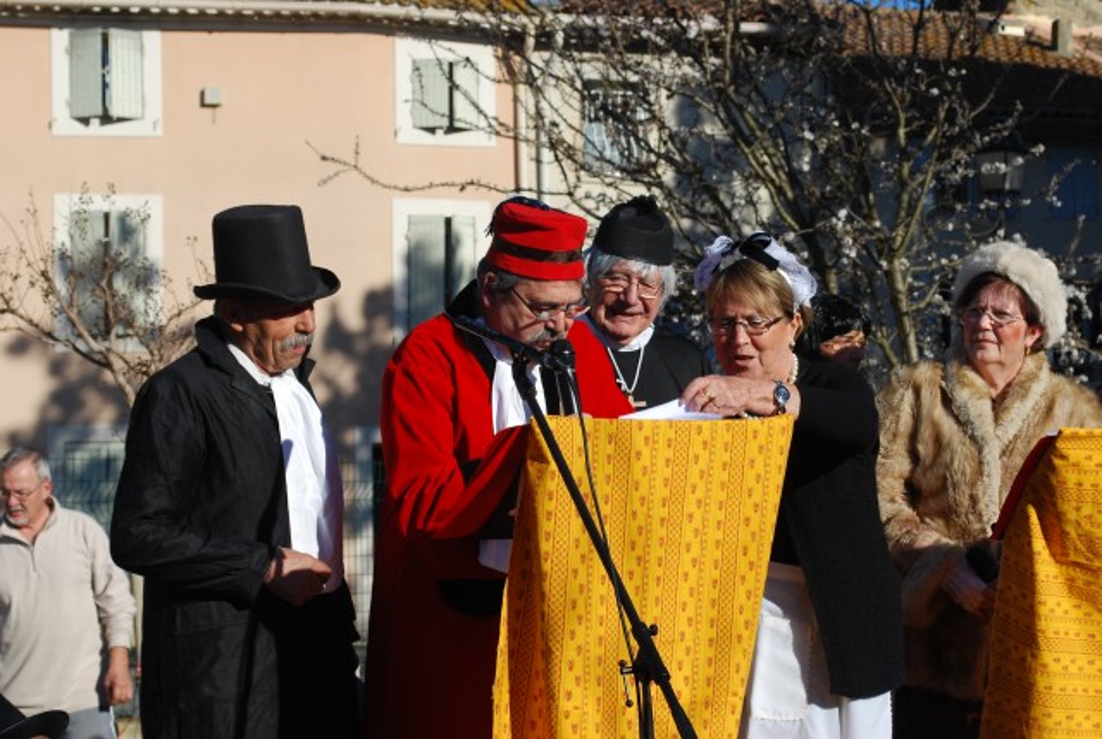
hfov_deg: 26.9
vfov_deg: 18.2
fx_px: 2300
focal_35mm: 75
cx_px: 551
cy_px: 370
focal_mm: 50
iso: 100
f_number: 9
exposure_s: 1/320
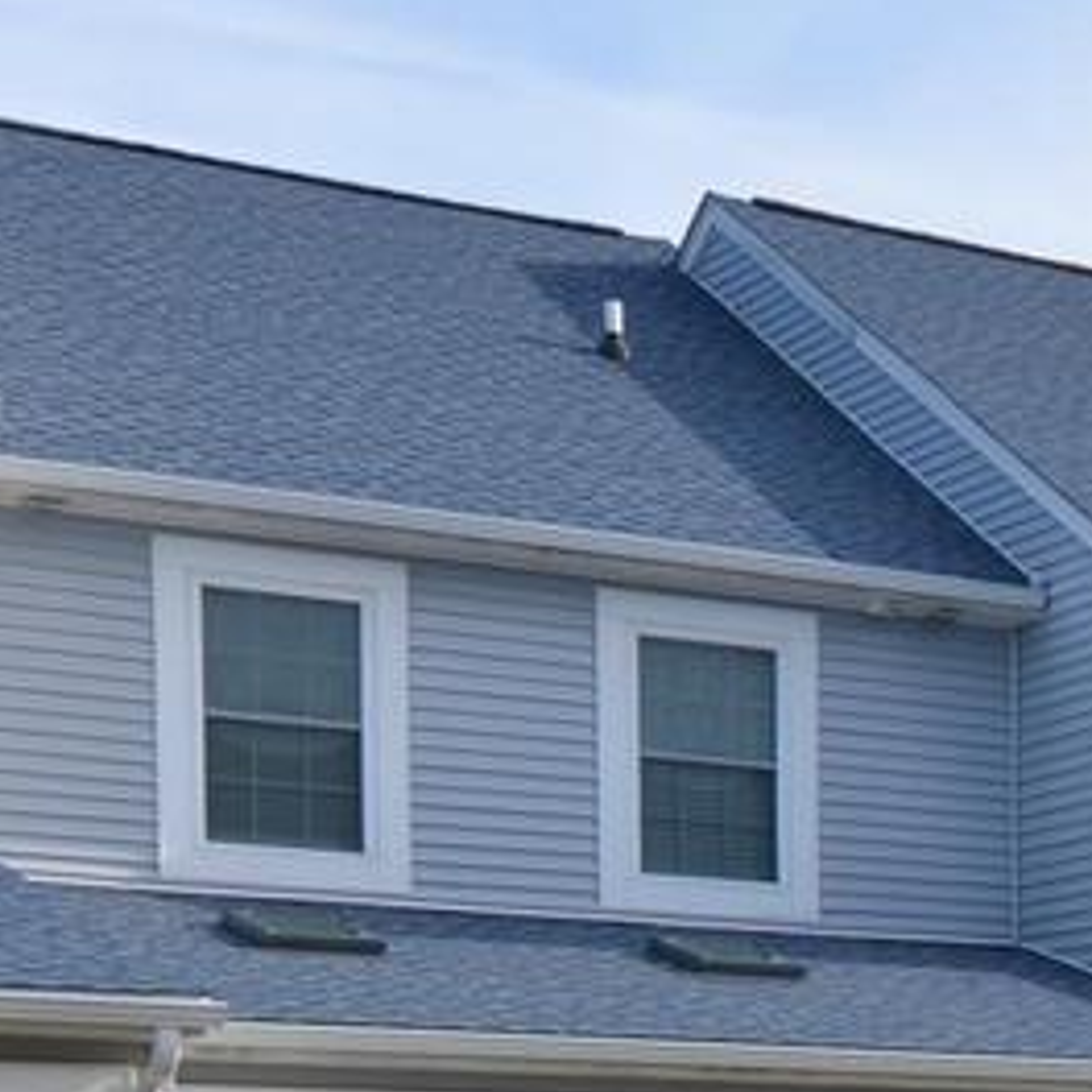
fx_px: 3462
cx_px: 1717
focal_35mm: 97
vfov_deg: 16.7
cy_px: 1487
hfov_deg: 16.1
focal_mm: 14
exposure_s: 1/250
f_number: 8
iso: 110
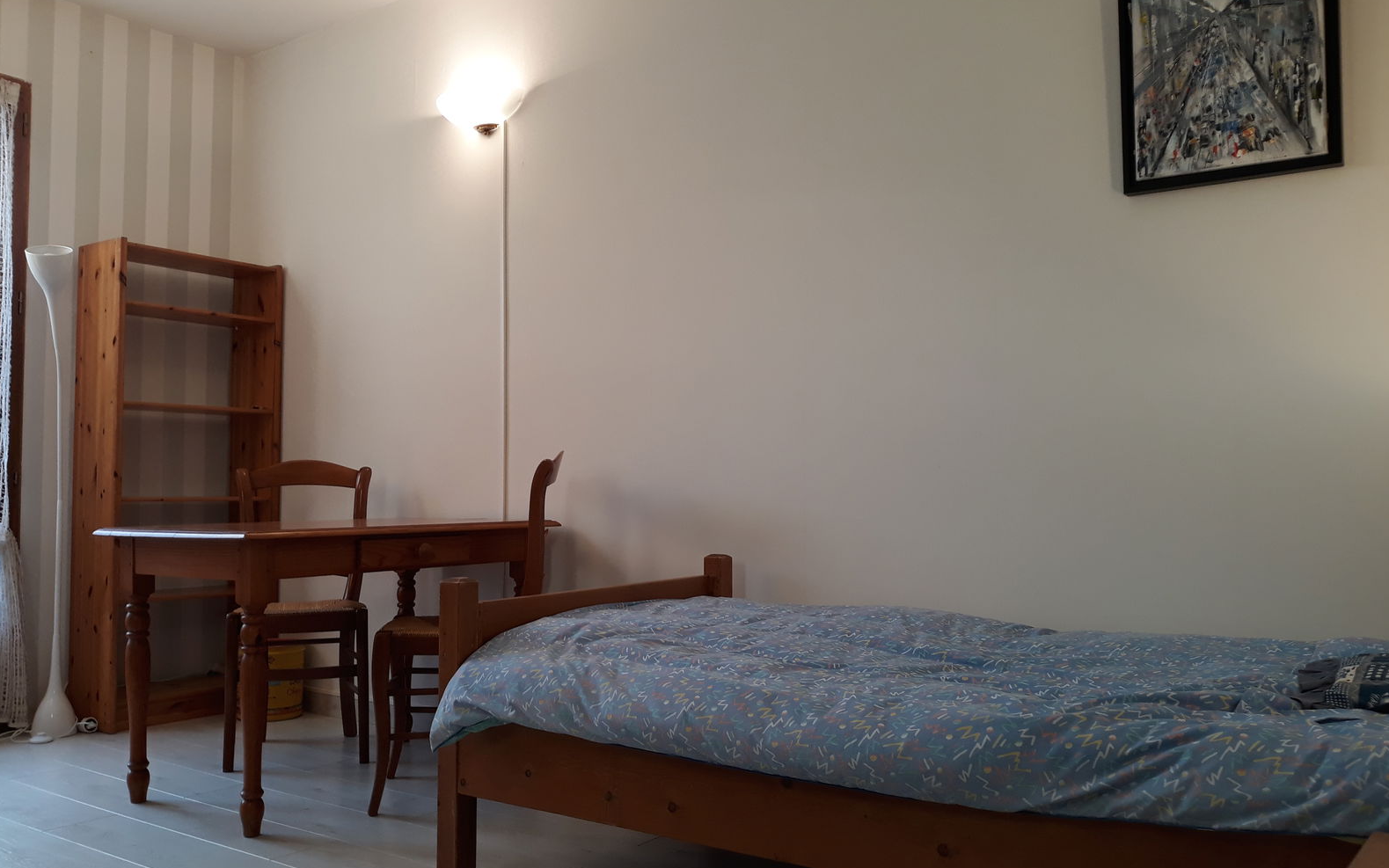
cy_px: 431
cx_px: 694
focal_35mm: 29
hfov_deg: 64.6
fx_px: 1098
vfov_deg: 43.2
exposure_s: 1/50
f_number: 1.7
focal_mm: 3.71
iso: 50
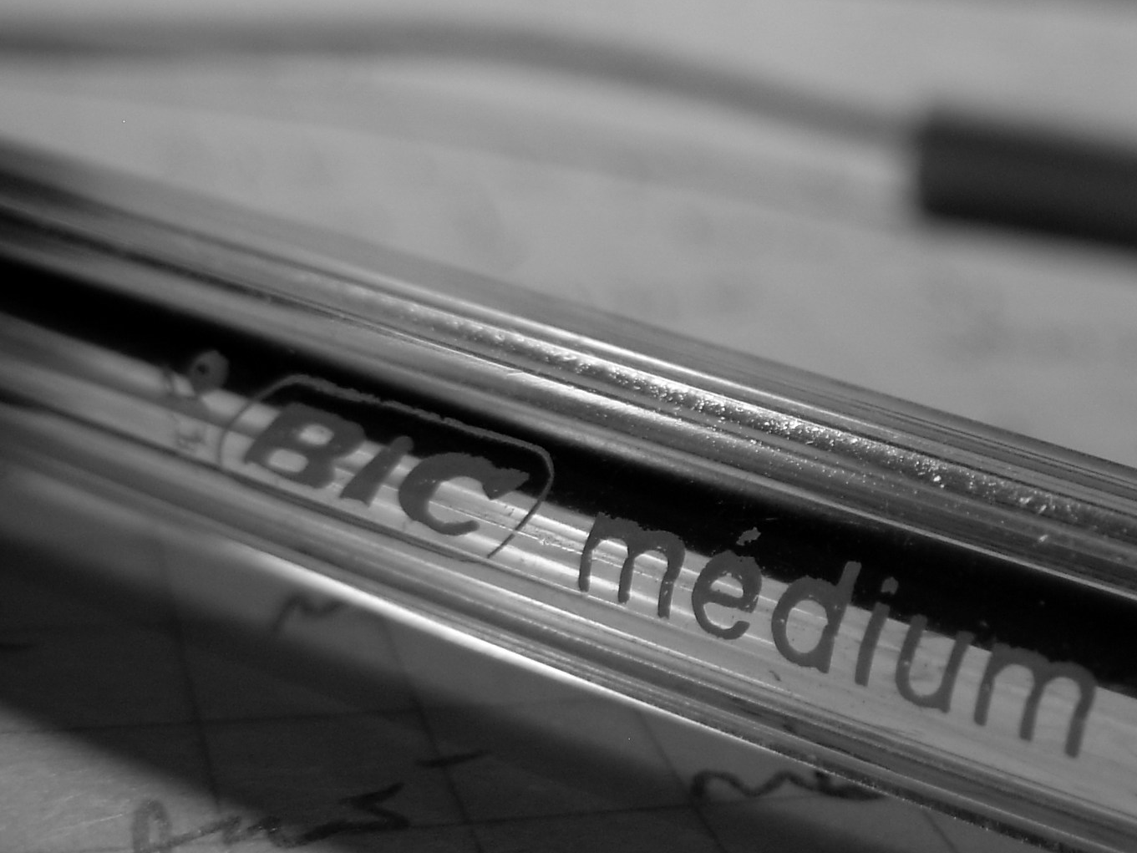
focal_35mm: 67
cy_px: 461
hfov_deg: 28.0
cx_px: 989
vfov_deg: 21.9
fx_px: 2201
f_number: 2.9
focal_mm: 6.3
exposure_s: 1/20.1
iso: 79
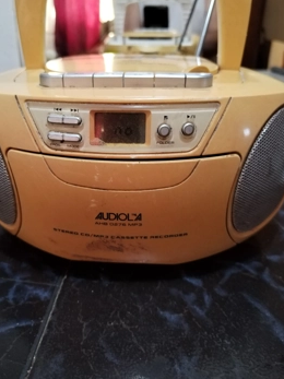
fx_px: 328
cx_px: 128
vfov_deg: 59.9
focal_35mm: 30
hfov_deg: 46.7
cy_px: 174
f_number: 1.8
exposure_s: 1/33.3
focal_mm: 4.75
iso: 476
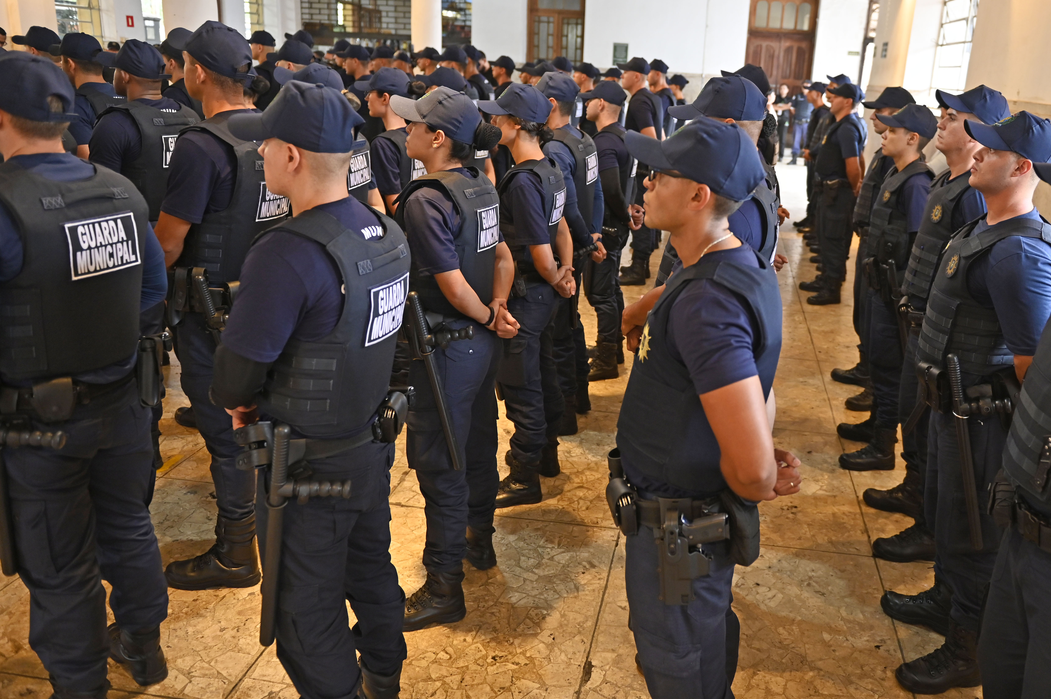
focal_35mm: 29
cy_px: 326
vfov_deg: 44.9
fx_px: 846
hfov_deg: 63.2
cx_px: 622
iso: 1000
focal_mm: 24
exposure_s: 1/125
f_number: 2.8
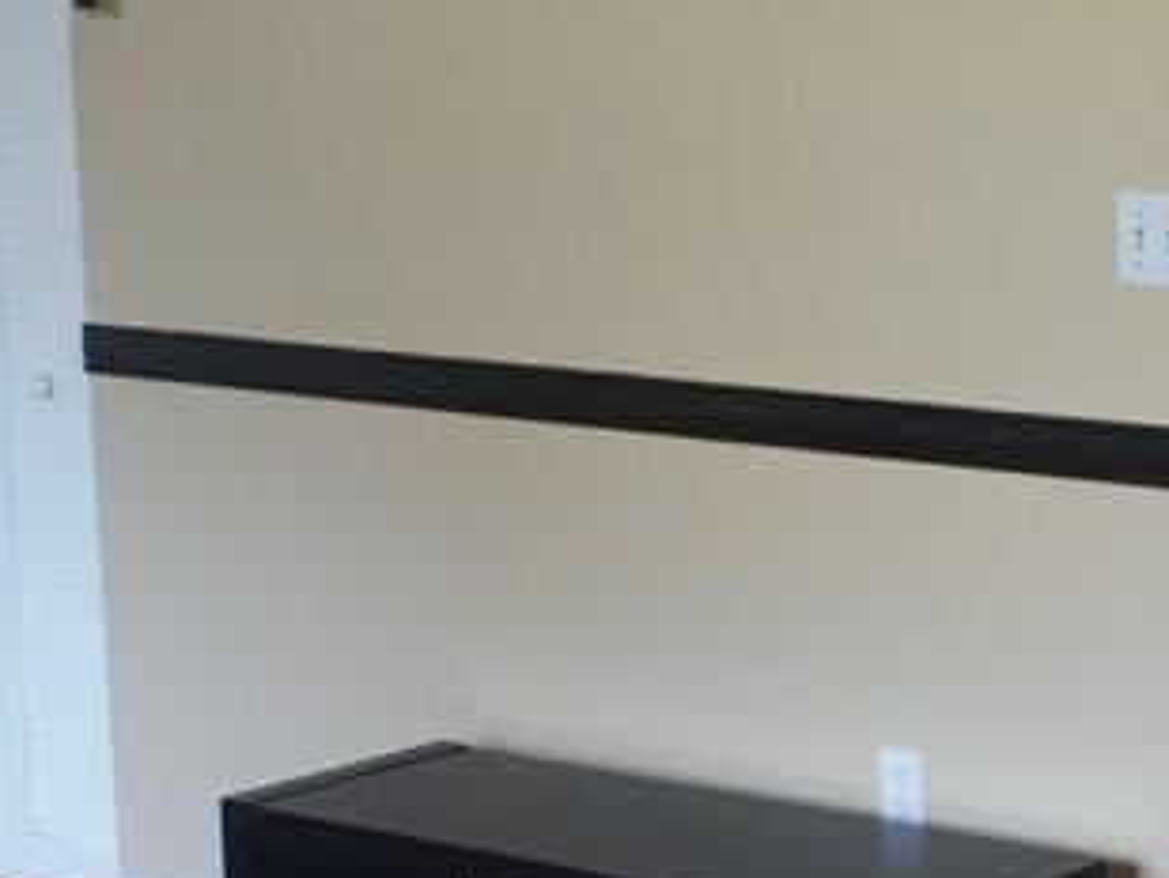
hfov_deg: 12.8
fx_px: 5068
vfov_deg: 9.9
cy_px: 560
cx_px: 1415
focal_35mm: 150
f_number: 2.2
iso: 40
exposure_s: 1/60
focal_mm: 4.15
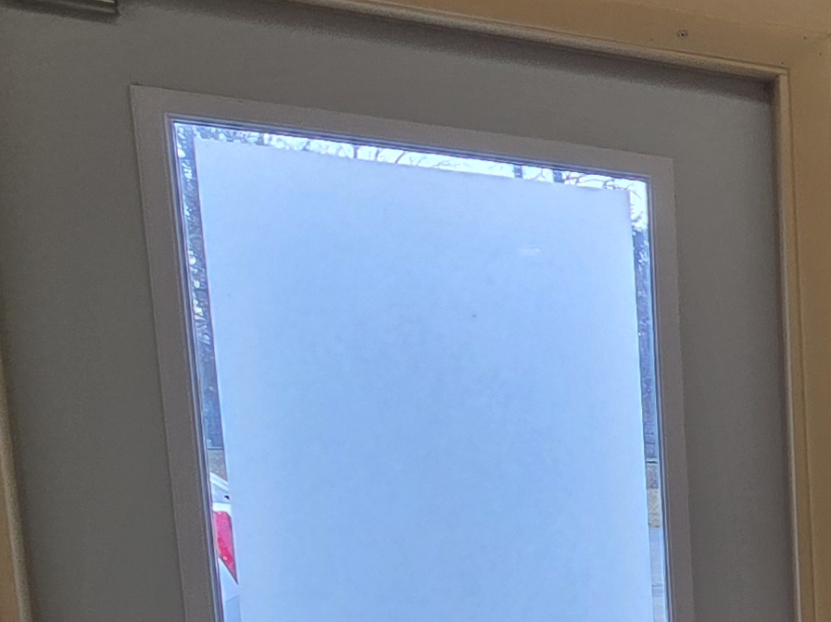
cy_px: 709
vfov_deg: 23.4
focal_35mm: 58
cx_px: 1595
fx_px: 1392
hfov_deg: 20.1
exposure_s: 1/145
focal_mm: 2.2
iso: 50
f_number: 2.2
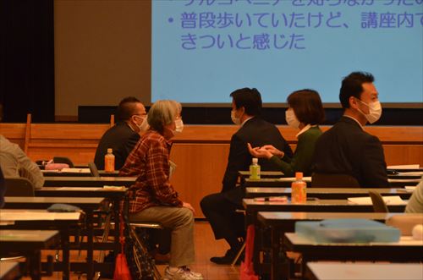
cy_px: 140
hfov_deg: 14.4
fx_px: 1671
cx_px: 212
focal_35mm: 142
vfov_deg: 9.6
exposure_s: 1/40
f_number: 9
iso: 3200
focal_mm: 95
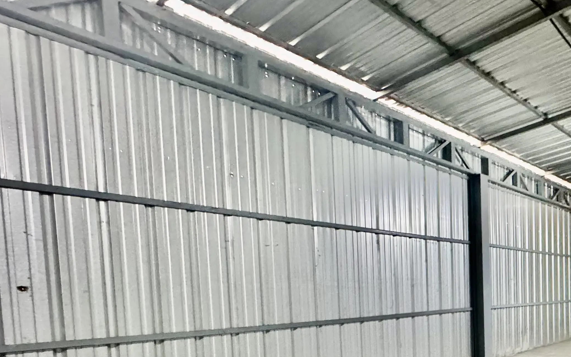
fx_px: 451
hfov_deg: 56.0
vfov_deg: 40.0
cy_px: 321
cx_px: 512
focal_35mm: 29
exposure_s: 1/60
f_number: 2.2
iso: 1250
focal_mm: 2.22
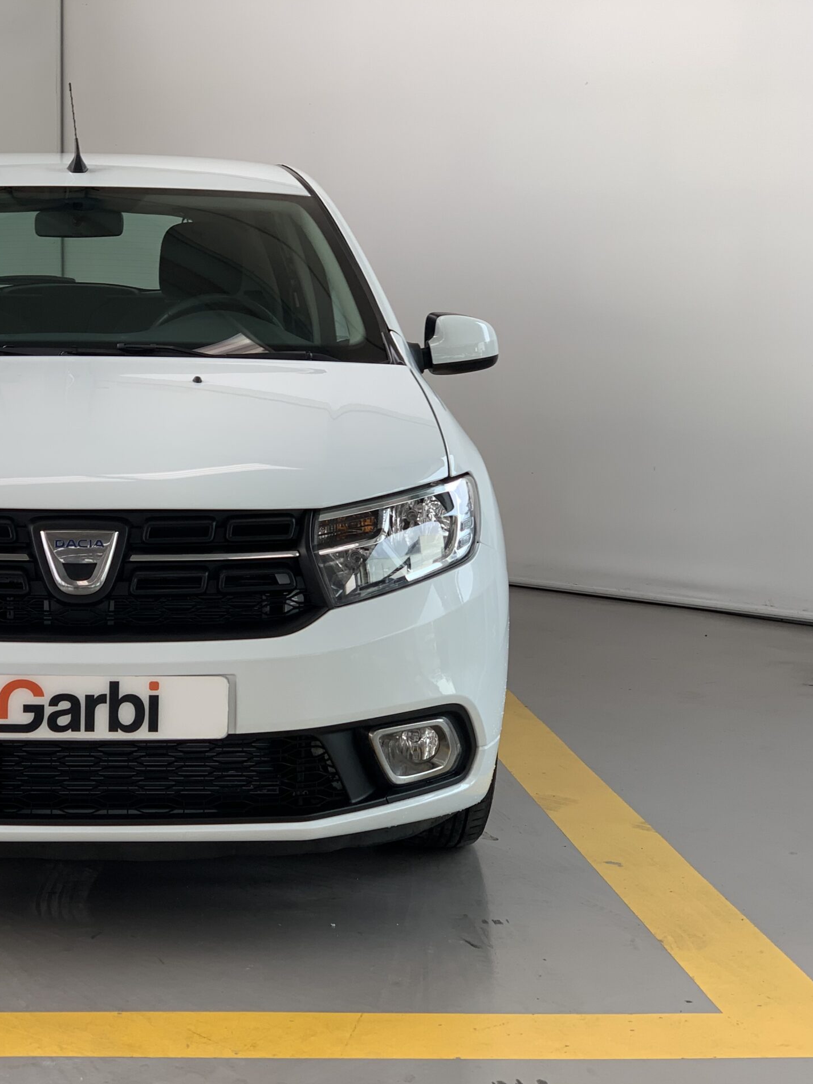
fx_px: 2193
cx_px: 86
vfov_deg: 27.8
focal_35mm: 70
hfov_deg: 20.6
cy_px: 545
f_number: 2.4
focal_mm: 6
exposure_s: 1/58
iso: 16
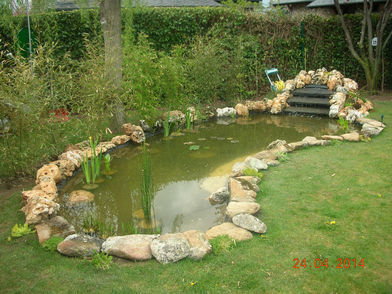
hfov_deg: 52.6
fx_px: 396
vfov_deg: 40.7
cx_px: 196
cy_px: 147
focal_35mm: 35
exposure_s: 1/213
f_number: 3
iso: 50
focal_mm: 5.8
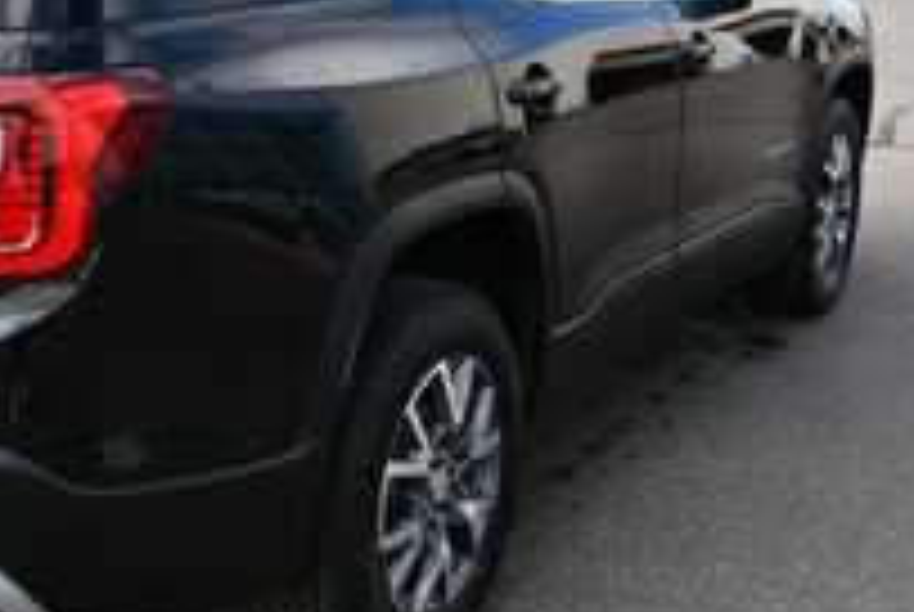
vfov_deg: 23.0
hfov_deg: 32.6
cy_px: 232
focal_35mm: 59
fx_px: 1500
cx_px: 140
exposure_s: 1/250
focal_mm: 20
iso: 200
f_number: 6.3
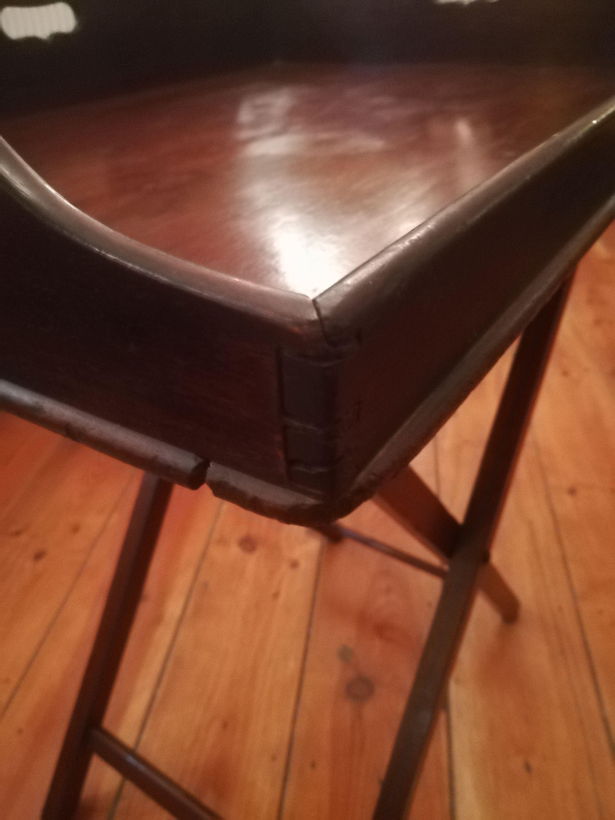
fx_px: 616
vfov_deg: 67.3
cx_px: 308
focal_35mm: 26
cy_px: 410
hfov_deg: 53.1
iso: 1000
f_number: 2.2
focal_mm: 3.83
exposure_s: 1/14.3
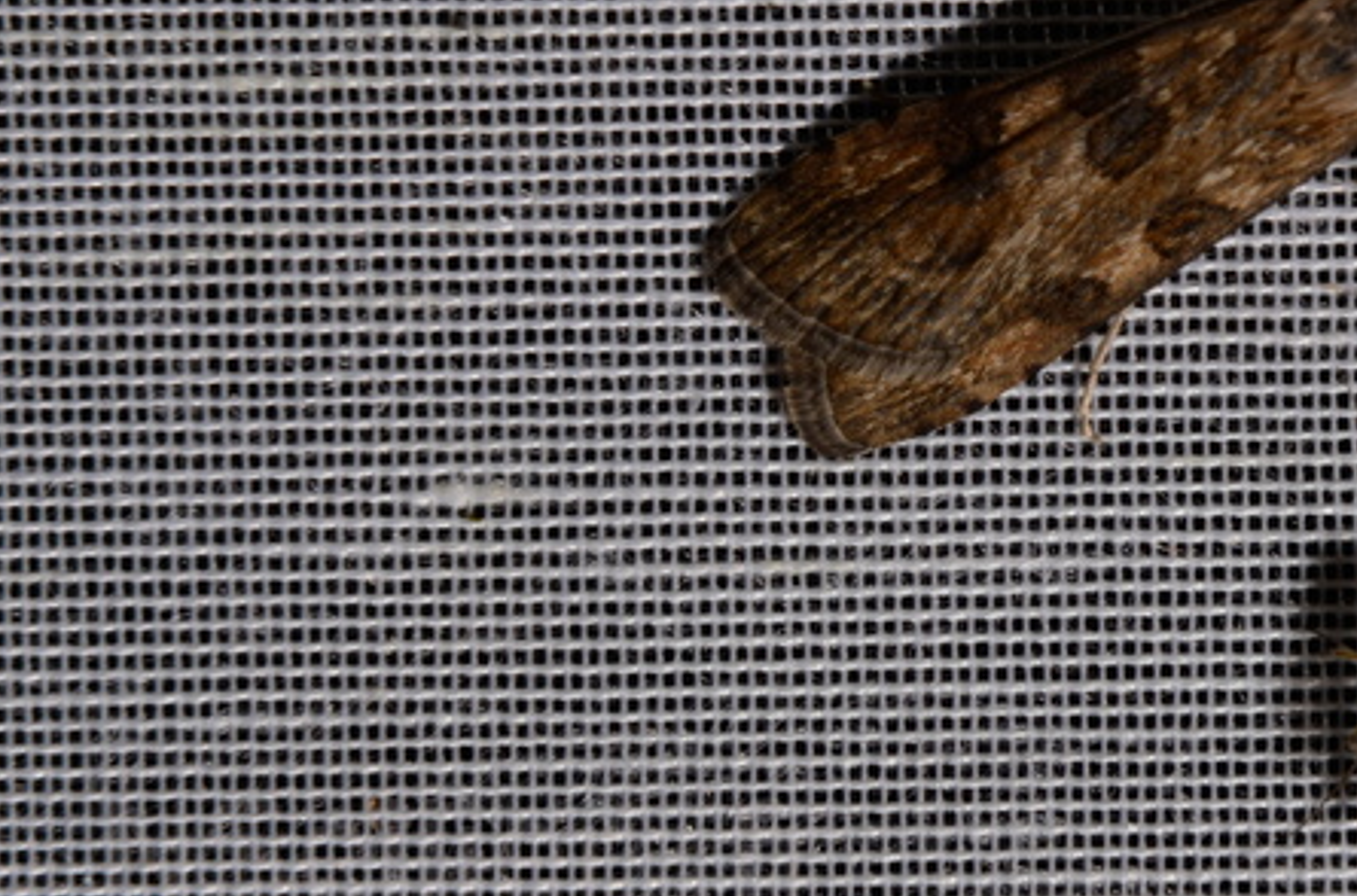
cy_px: 149
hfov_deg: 9.1
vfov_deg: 6.0
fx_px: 8528
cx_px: 1080
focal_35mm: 227
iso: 100
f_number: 25
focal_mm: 85
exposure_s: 1/60
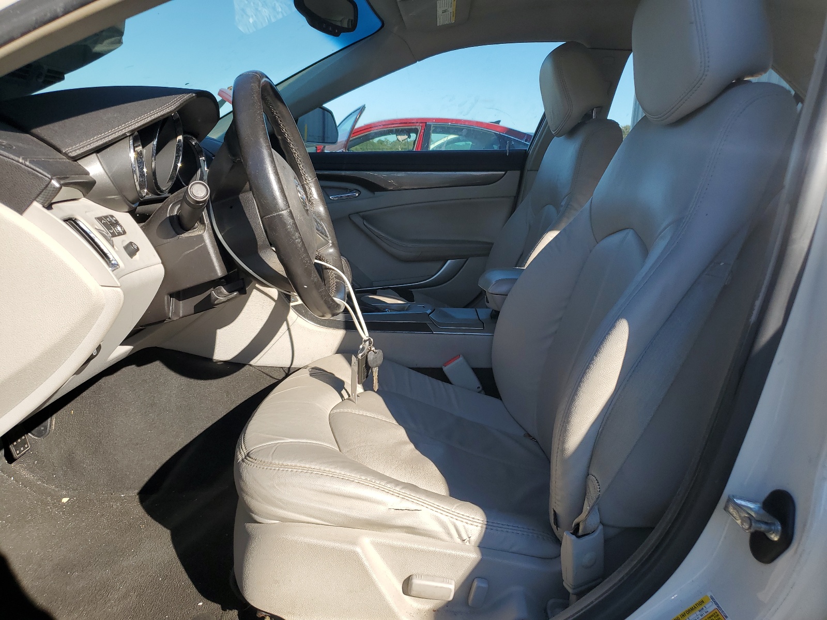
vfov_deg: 53.1
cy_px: 310
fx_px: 621
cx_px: 414
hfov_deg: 67.3
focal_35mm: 26
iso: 50
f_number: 1.5
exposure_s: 1/1667
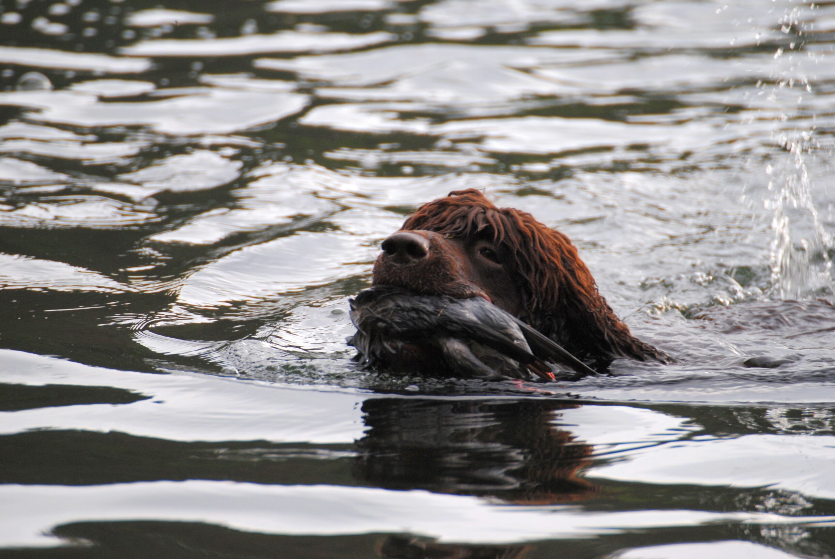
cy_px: 280
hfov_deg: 4.6
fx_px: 10451
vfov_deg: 3.1
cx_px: 418
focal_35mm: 450
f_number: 5.6
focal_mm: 300
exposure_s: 1/160
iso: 400
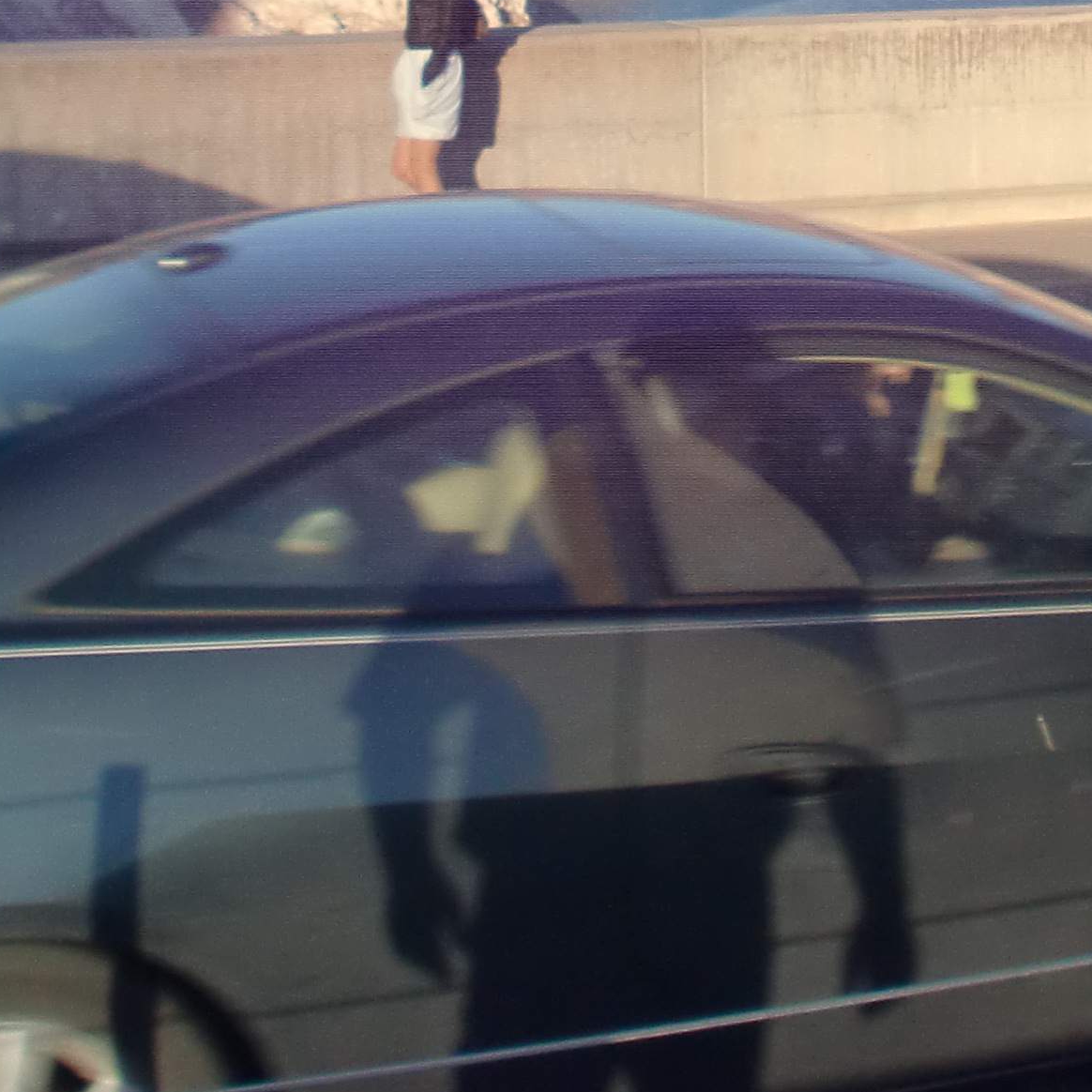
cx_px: 679
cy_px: -144
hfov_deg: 21.9
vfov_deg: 20.7
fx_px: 2820
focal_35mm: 79
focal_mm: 4.65
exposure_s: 1/125
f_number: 7.8
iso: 64
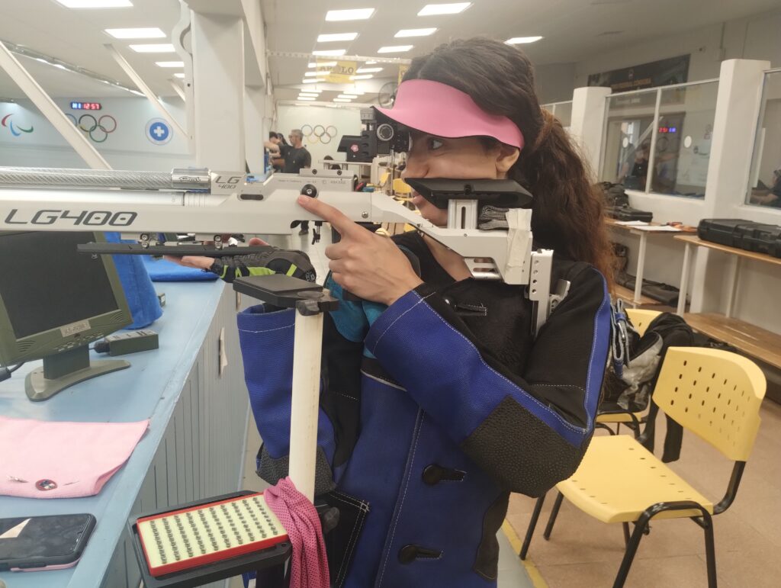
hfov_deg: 63.4
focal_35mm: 28
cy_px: 294
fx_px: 633
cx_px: 390
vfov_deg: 49.9
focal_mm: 4.27
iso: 309
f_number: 1.8
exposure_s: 1/33
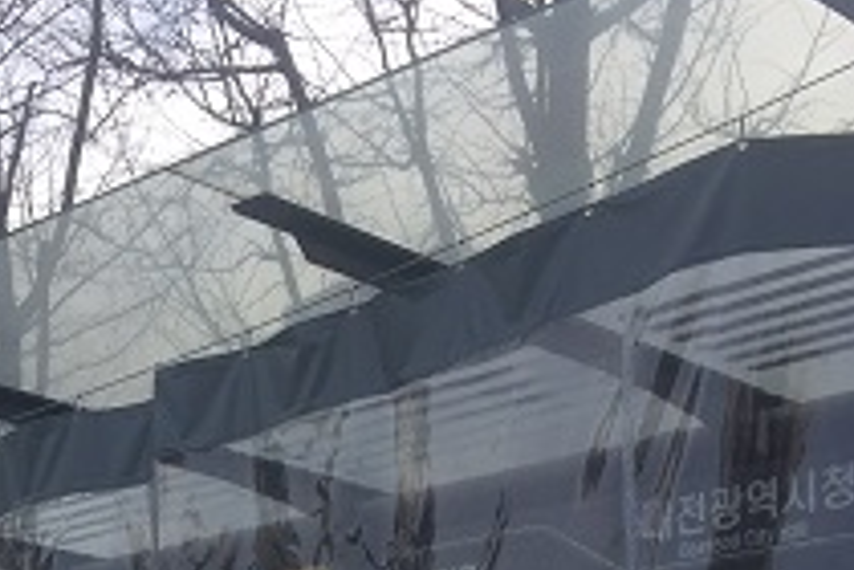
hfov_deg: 23.5
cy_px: 855
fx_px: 2040
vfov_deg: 14.8
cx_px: 252
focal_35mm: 86
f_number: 2.2
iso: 32
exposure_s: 1/989
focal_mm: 4.15
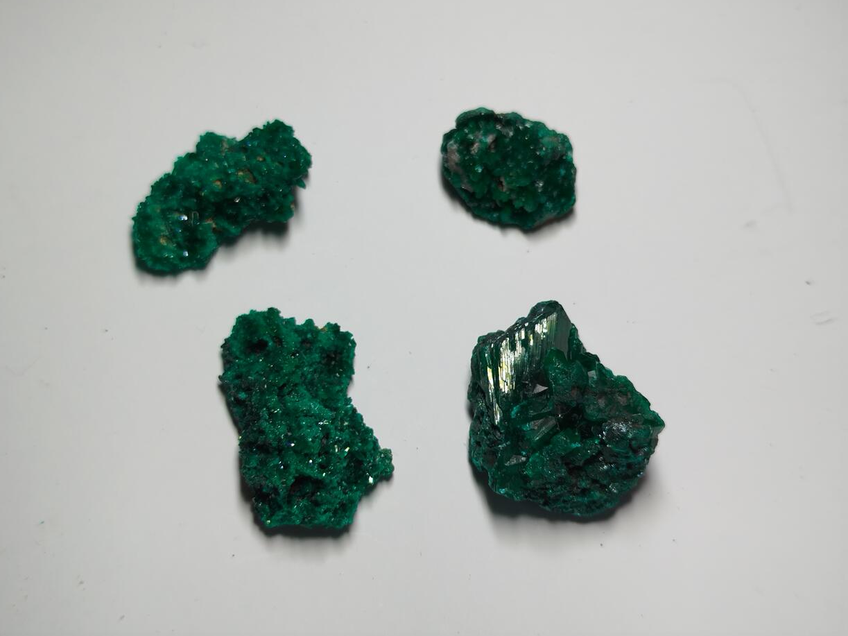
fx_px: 1127
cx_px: 417
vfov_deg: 31.5
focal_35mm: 46
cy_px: 317
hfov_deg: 41.2
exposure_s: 1/312
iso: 50
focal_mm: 5.31
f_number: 1.7
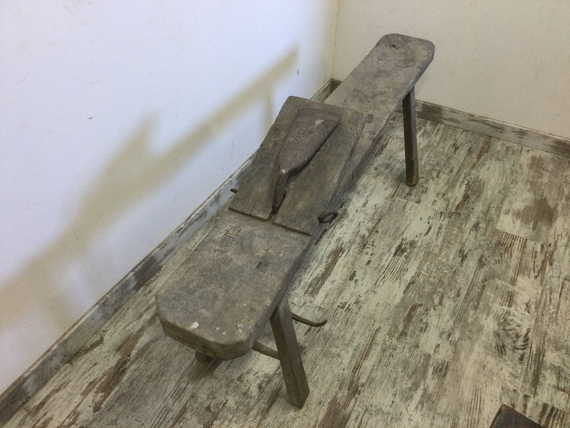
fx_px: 510
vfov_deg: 45.4
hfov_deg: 58.4
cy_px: 214
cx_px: 285
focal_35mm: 31
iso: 40
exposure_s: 1/33
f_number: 2.4
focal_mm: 3.3
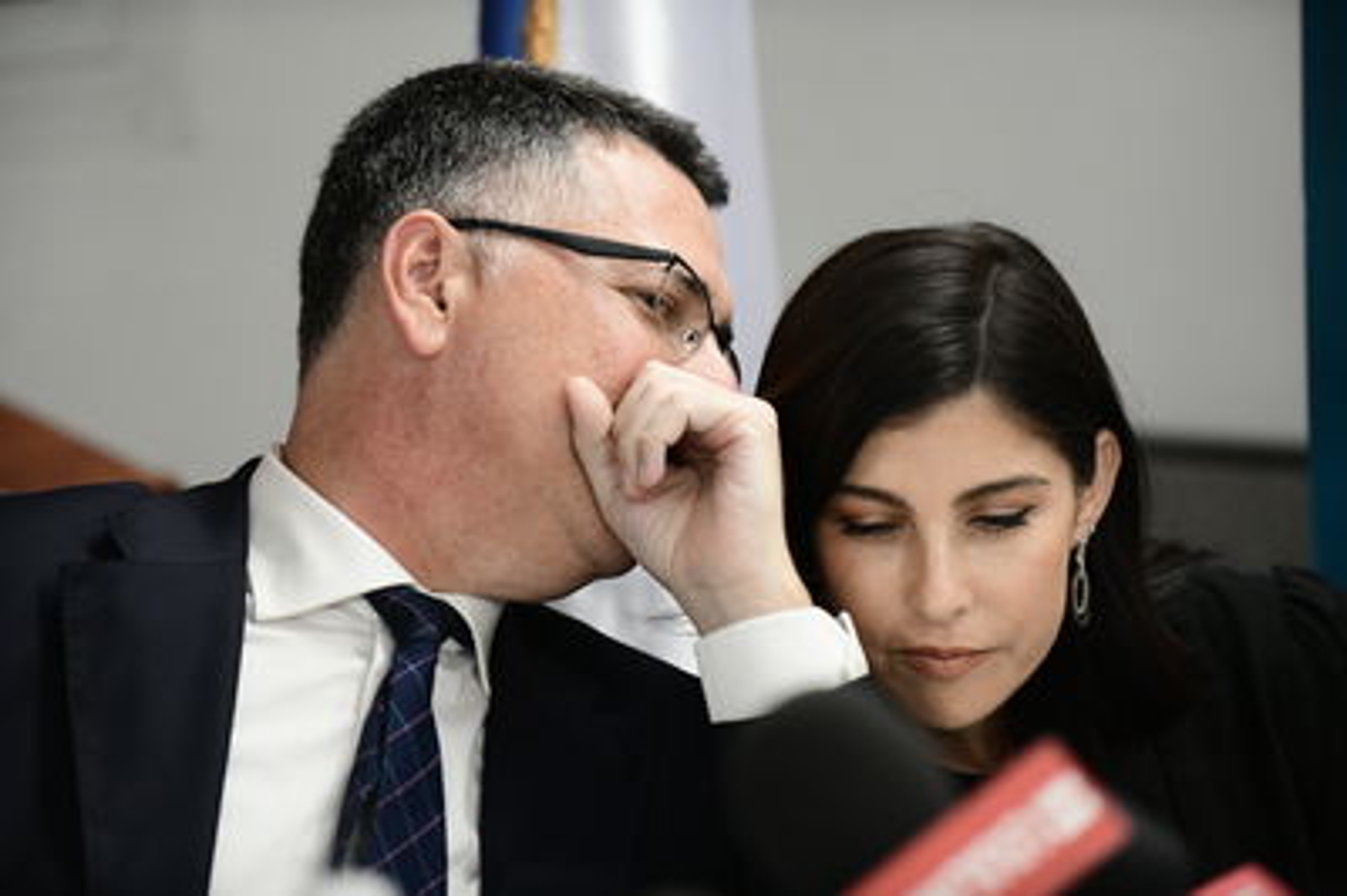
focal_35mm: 200
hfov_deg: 10.3
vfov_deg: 6.9
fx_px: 7477
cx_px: 674
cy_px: 448
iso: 4000
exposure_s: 1/400
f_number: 3.5
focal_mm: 200
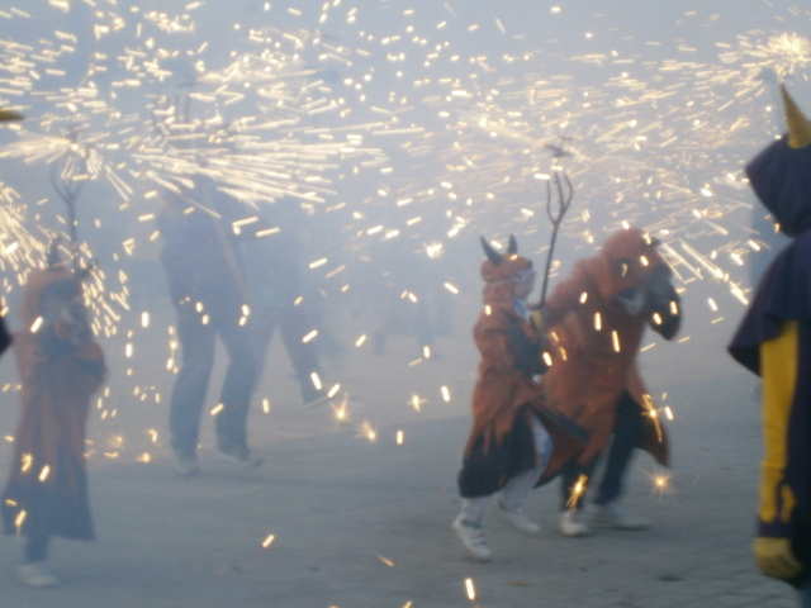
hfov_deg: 17.7
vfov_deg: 13.3
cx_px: 406
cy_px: 304
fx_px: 2601
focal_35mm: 111
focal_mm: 19.6
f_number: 5.8
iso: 125
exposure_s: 1/60
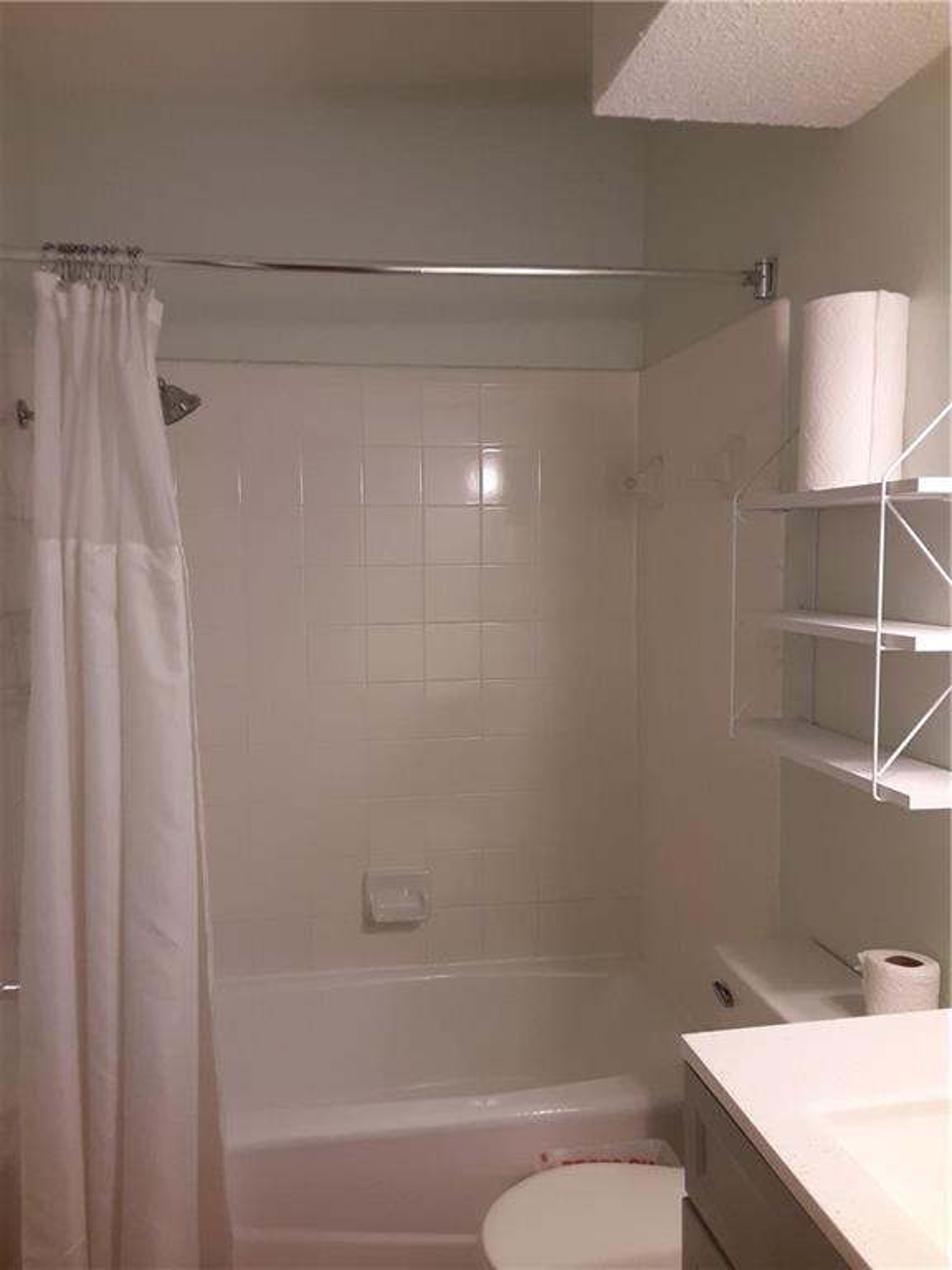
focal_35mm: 27
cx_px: 476
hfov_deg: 51.4
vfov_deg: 65.3
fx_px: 990
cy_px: 635
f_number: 1.9
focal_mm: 2.91
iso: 125
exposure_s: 1/60
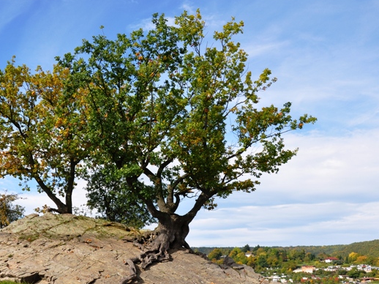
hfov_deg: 39.9
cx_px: 112
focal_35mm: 47
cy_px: 183
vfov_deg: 30.8
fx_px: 512
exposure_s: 1/250
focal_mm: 21
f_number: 10
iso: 200
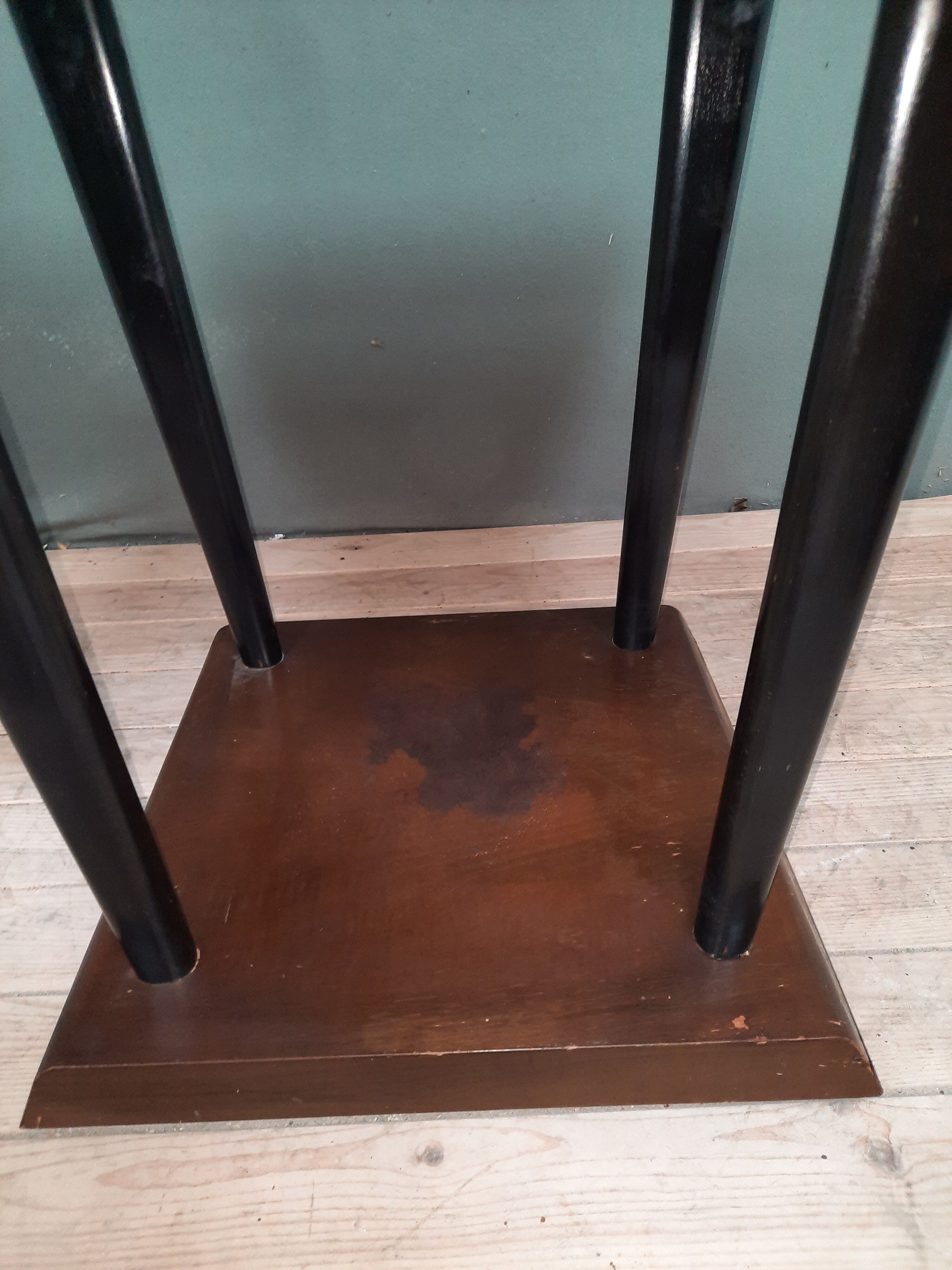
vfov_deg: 69.4
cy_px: 635
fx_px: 917
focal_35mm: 25
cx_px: 476
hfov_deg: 54.9
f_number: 2
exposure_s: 1/50
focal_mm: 4.6
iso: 320
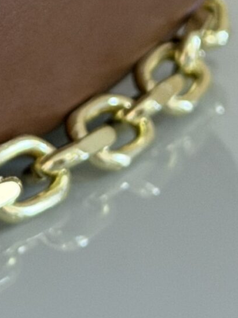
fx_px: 2056
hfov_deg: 6.5
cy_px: -190
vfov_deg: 8.6
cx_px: -180
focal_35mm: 224
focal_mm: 6.76
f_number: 1.78
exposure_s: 1/40
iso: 250
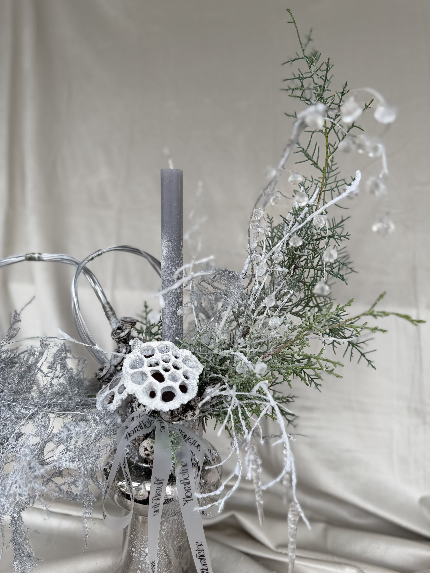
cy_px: 286
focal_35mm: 24
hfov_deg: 56.8
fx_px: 398
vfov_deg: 71.6
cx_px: 215
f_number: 1.78
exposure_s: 1/464
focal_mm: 6.76
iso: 80
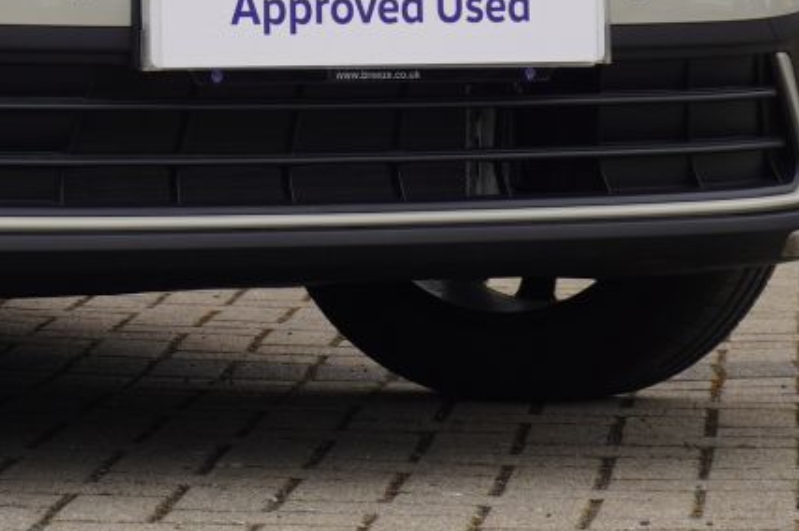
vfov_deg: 5.7
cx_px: -127
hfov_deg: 8.6
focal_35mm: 236
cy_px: -344
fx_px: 5234
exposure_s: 1/90
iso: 100
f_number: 5.6
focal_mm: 42
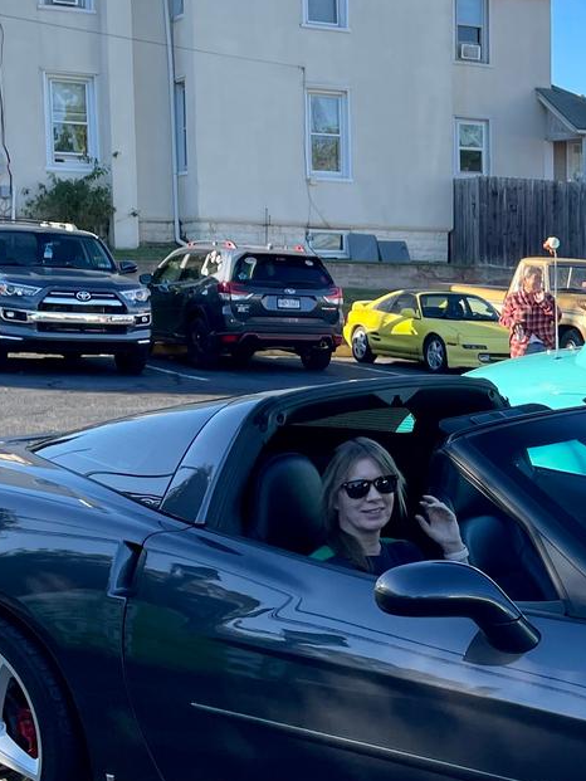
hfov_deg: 20.7
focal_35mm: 67
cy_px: 467
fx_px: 1512
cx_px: 670
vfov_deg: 28.9
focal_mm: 4.2
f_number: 1.6
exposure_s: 1/1062
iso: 32
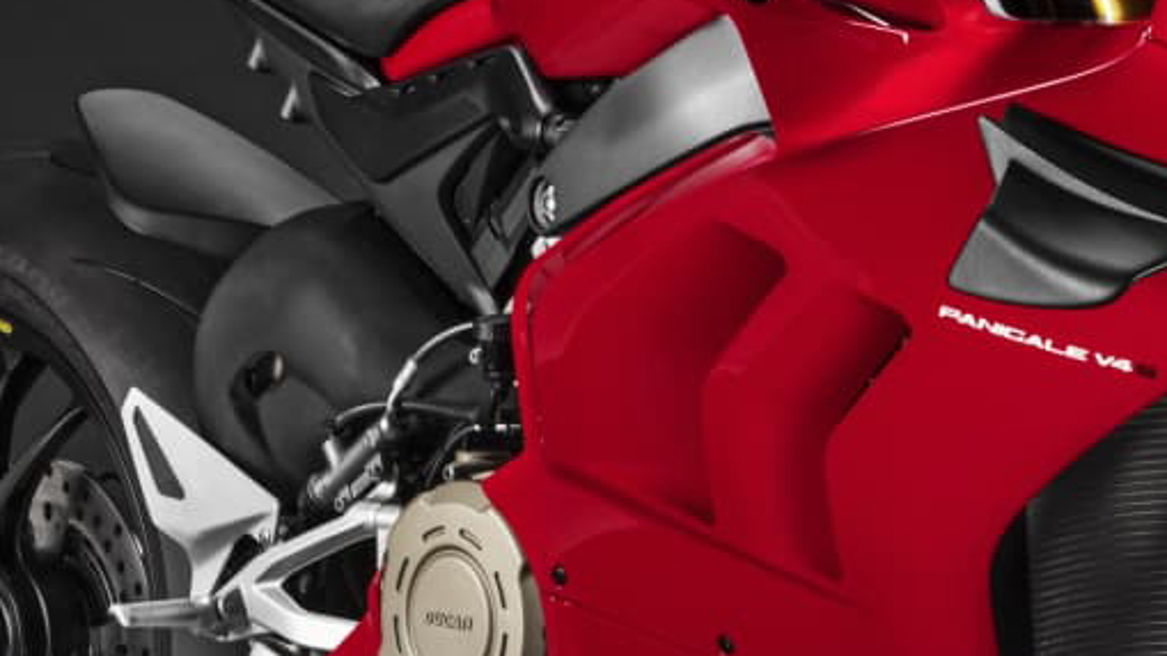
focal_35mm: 415
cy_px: 241
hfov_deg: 5.2
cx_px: 784
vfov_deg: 2.9
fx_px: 12838
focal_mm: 105
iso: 100
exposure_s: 1/160
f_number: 13
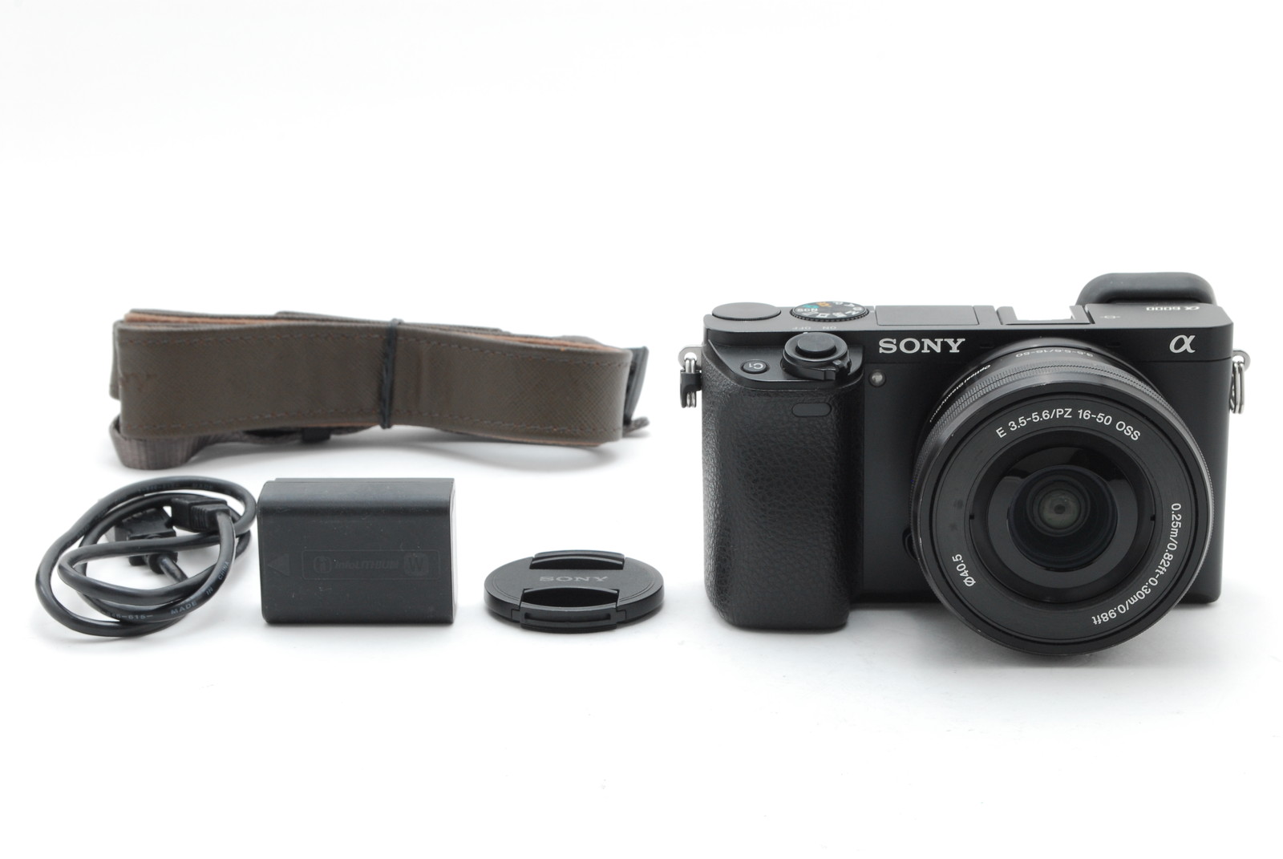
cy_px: 430
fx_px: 2569
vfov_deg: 19.0
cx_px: 642
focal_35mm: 72
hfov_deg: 28.0
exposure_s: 1/100
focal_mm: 48
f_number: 18
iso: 320
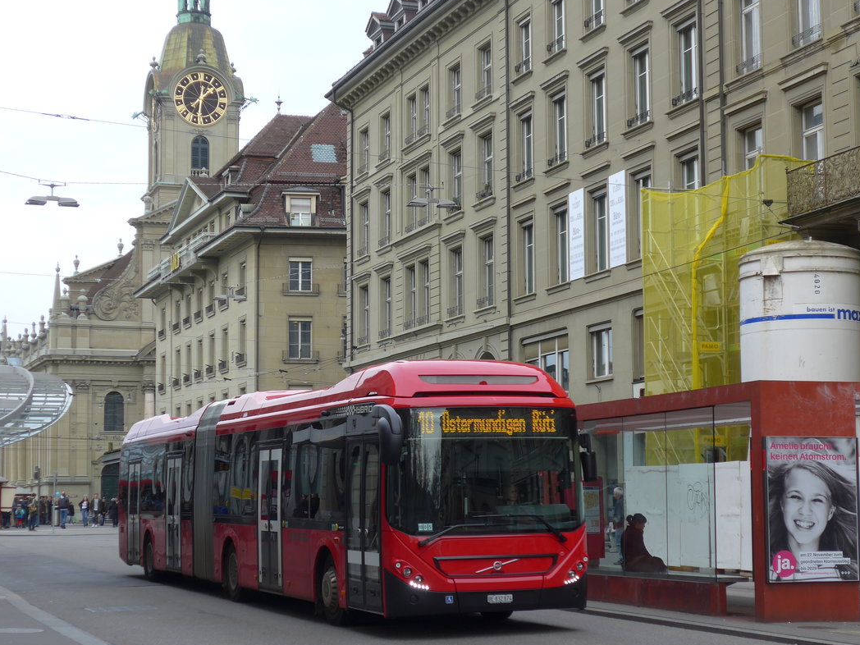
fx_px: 1764
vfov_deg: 20.7
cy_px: 357
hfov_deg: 27.4
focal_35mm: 71
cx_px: 385
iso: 80
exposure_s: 1/200
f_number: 3.7
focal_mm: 12.7
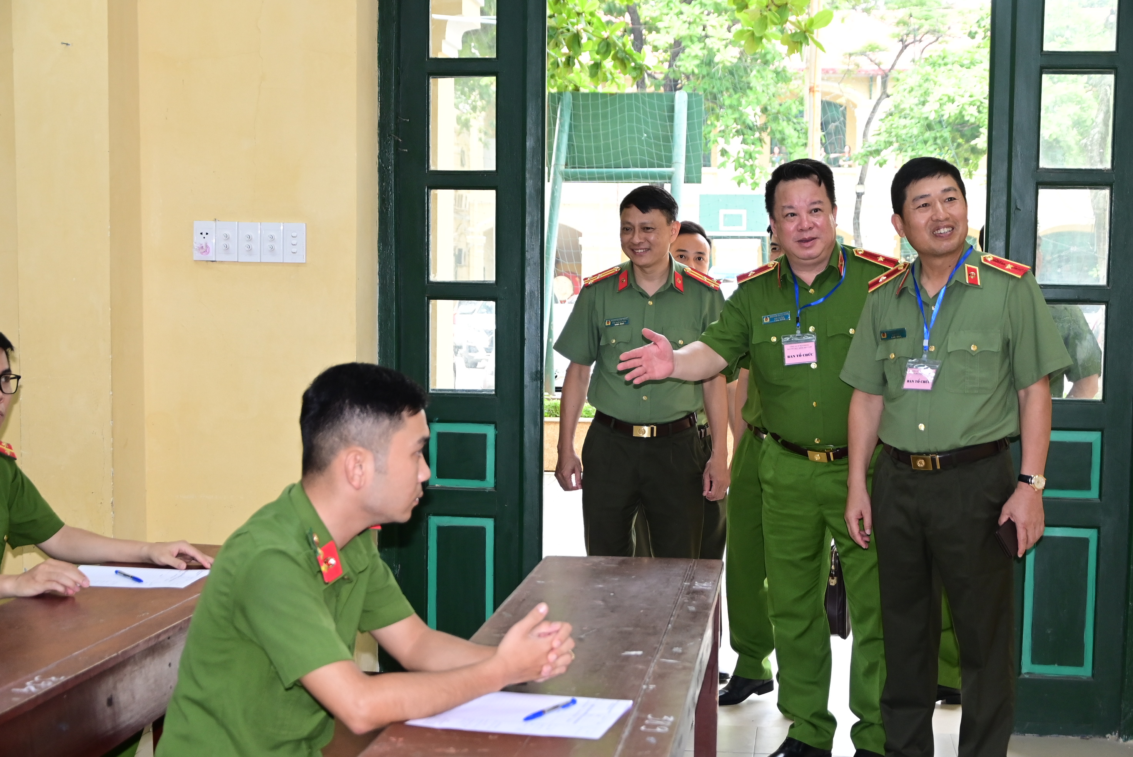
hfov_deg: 33.4
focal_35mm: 60
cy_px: 378
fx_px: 1890
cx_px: 566
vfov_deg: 22.7
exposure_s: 1/200
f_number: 4.5
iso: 1000
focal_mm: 40
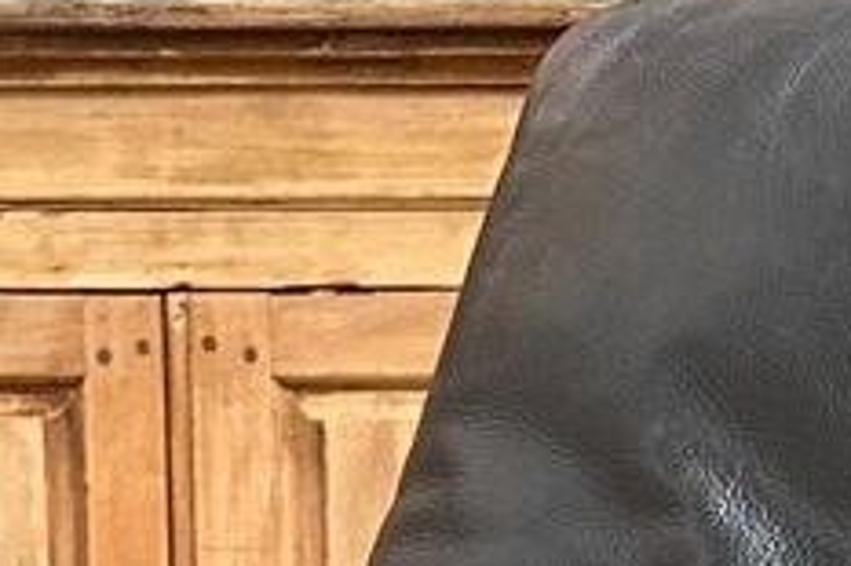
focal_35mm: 216
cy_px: 997
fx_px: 5102
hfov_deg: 9.4
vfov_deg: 6.2
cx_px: 1063
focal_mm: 6.86
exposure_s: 1/60
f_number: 1.78
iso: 320
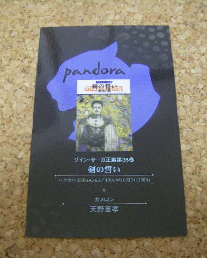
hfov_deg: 30.3
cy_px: 129
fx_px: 383
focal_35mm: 50
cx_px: 101
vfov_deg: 37.3
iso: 400
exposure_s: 1/15
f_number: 3.3
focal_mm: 6.3
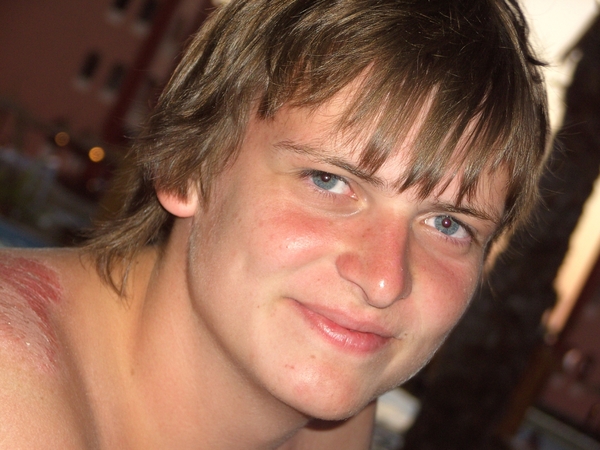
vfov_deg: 10.0
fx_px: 2565
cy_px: 225
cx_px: 300
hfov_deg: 13.3
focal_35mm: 148
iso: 100
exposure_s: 1/80
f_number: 4
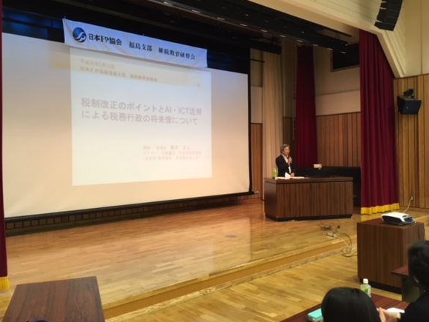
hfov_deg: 56.8
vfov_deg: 44.2
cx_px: 222
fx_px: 397
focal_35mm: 32
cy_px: 155
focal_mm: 4.15
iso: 80
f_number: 2.2
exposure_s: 1/30
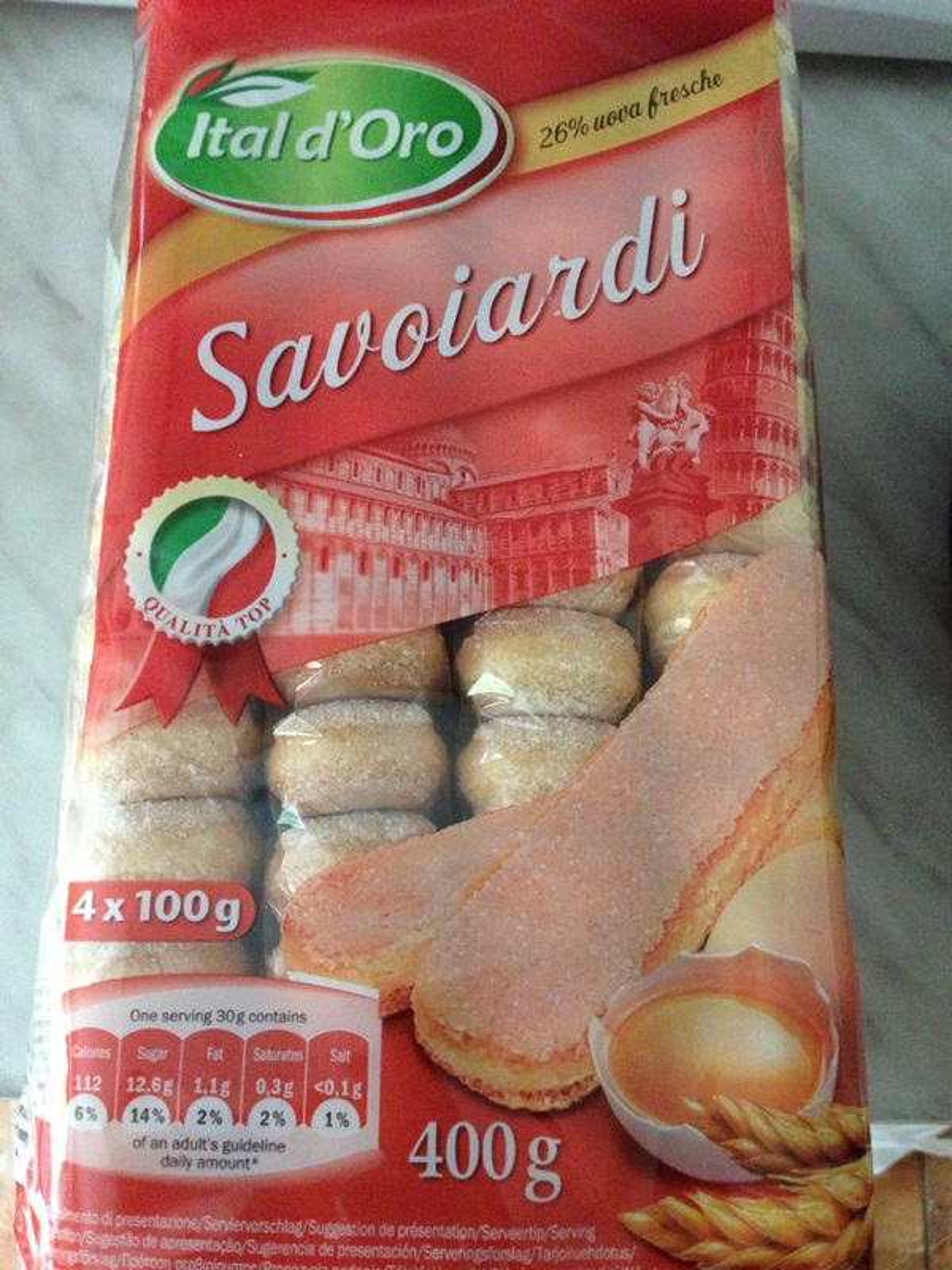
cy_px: 635
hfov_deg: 42.9
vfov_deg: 55.4
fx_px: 1210
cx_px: 476
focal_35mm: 33
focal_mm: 4.13
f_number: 2.4
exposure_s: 1/15
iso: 500
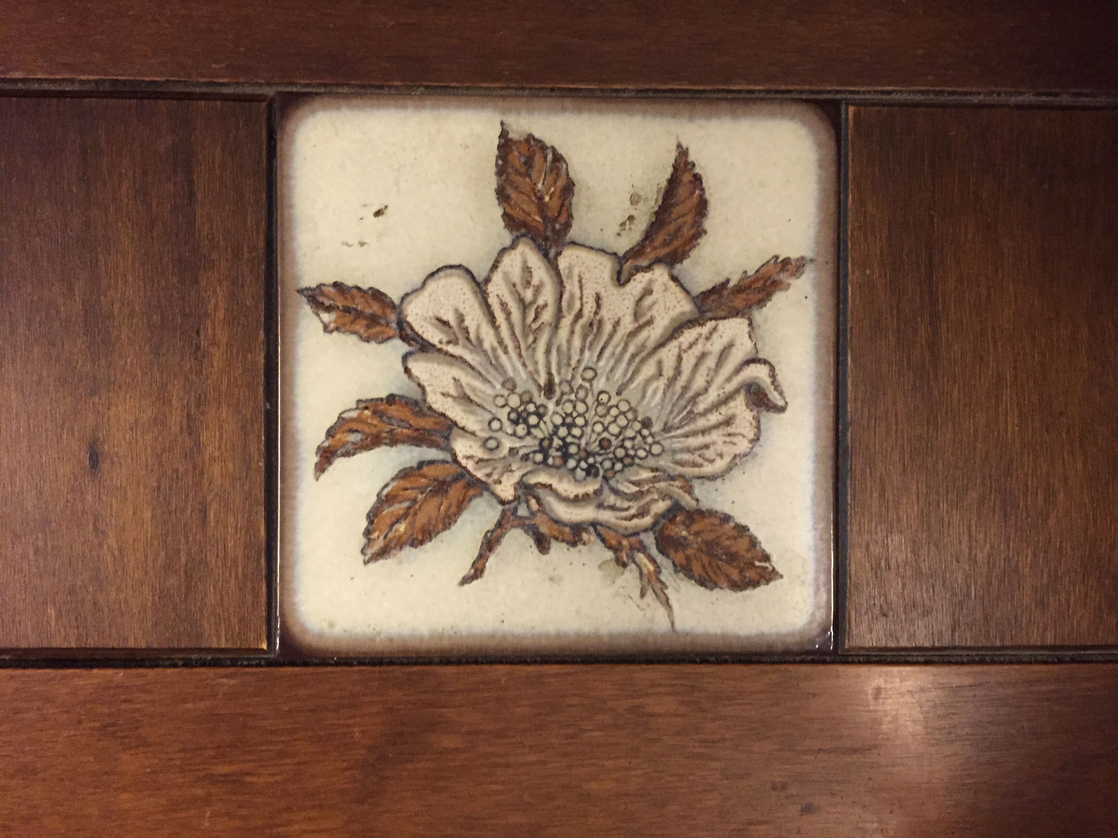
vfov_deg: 48.2
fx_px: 937
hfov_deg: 61.7
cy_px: 419
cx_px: 559
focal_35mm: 29
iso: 250
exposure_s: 1/17
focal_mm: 4.15
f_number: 2.2
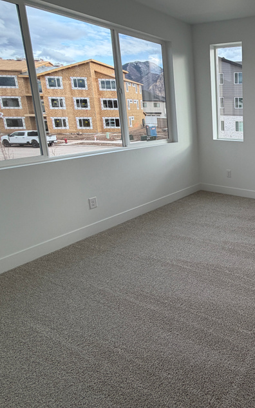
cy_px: 161
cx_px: 283
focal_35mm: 24
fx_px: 267
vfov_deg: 73.9
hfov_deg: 40.7
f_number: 2.2
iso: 40
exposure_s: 1/144
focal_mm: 2.22
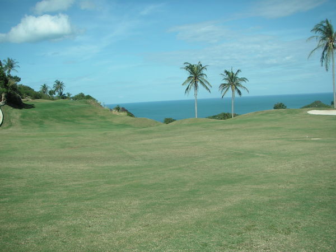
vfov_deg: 37.7
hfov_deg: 49.0
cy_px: 126
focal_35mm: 38
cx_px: 168
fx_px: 369
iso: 50
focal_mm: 6.3
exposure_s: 1/750
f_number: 3.3
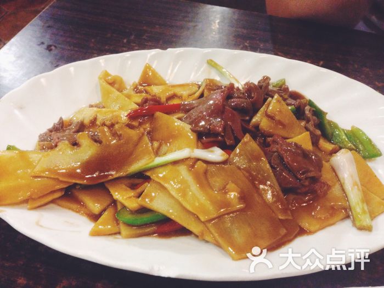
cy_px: 144
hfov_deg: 55.4
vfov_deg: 42.9
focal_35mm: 33
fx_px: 366
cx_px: 192
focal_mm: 4.12
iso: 400
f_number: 2.4
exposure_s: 1/17
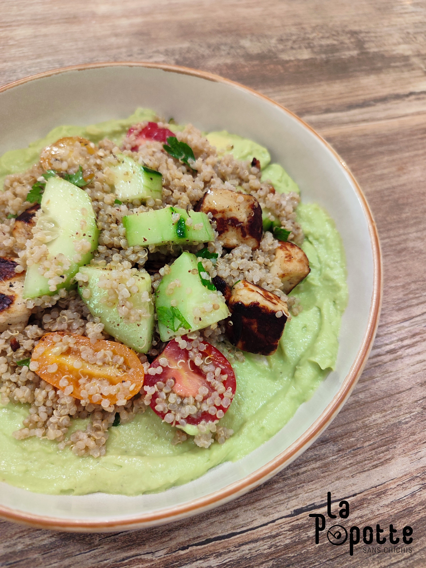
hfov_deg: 54.9
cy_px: 284
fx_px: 410
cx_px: 213
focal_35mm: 25
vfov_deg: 69.4
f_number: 1.89
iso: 915
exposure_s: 1/33
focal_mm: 5.95
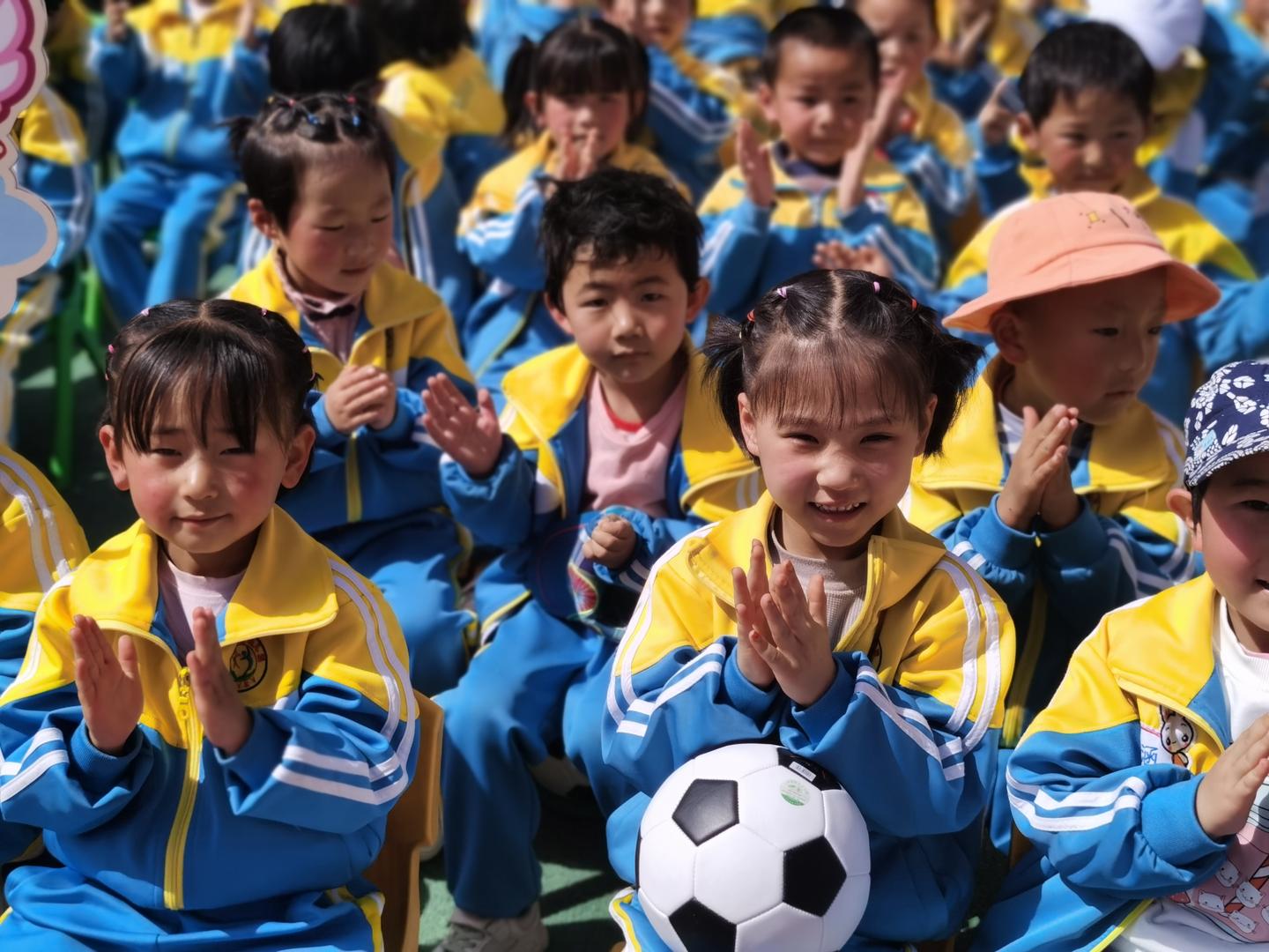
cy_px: 476
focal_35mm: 54
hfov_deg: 35.5
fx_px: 1980
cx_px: 634
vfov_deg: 27.0
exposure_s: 1/5988
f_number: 4
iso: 50
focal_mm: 5.56
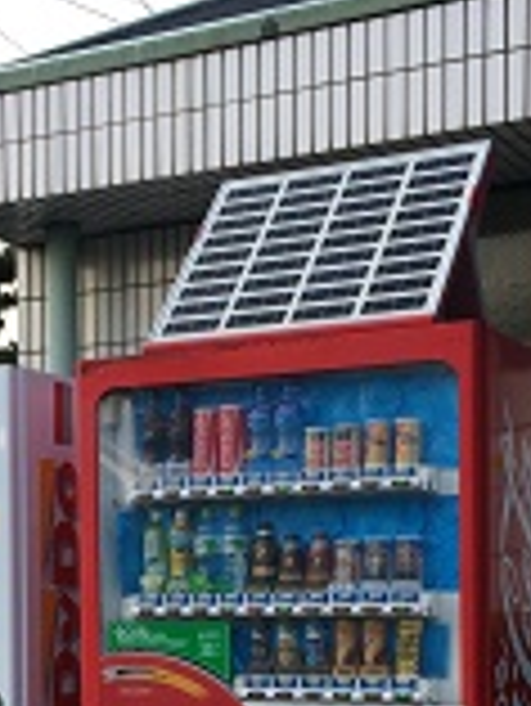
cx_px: 108
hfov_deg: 19.7
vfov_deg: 25.3
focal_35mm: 74
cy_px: 666
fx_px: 1511
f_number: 2.2
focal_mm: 4.15
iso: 32
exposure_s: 1/363
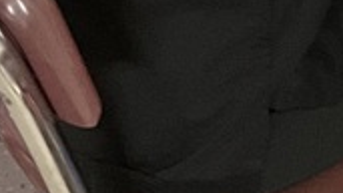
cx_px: 764
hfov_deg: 10.2
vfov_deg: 5.7
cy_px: -525
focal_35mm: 189
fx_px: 1718
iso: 200
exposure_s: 1/40
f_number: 1.8
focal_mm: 3
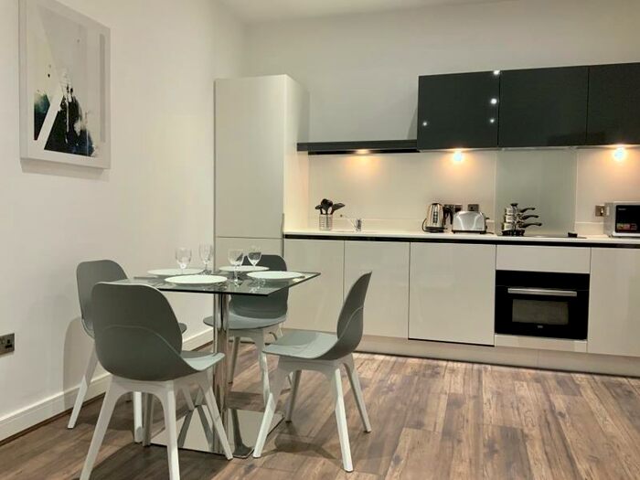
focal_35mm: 29
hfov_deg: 61.7
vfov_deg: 48.2
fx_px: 536
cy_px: 240
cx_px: 320
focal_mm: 3
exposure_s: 1/60
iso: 200
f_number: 1.8
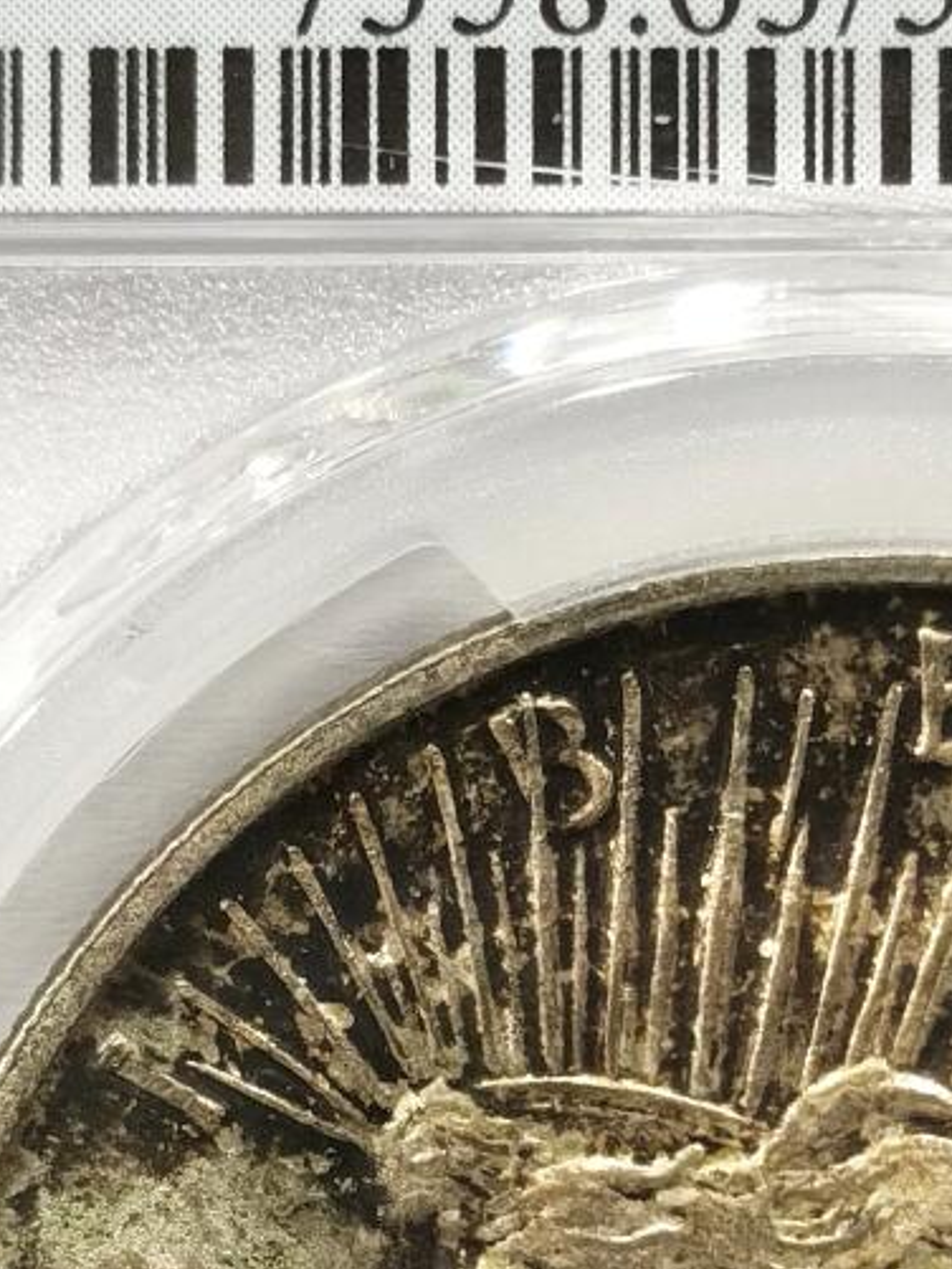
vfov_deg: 10.2
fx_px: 7111
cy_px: 935
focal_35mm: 194
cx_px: 899
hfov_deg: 7.6
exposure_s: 1/100
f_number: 16
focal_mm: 5.56
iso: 160
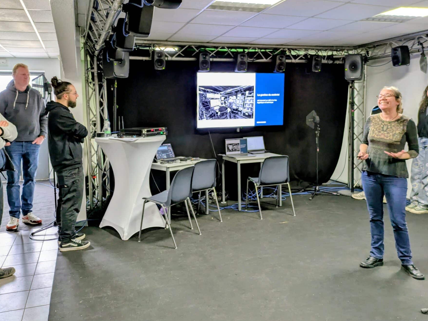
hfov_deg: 61.6
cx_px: 214
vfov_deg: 48.1
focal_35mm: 29
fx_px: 359
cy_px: 138
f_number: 1.89
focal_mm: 5.43
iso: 170
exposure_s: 1/33.3
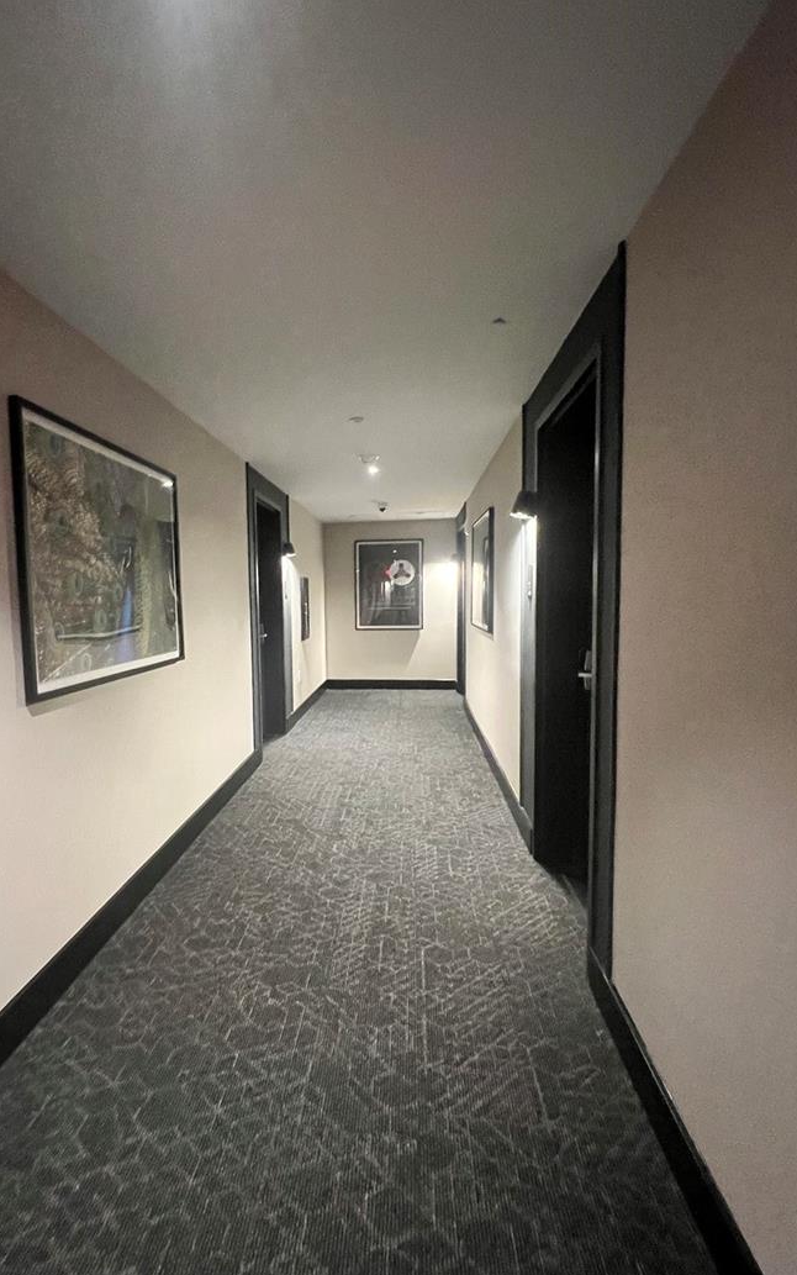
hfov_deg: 70.5
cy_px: 641
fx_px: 556
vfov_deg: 97.8
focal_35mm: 16
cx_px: 315
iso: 800
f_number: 1.8
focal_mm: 1.57
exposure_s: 1/40
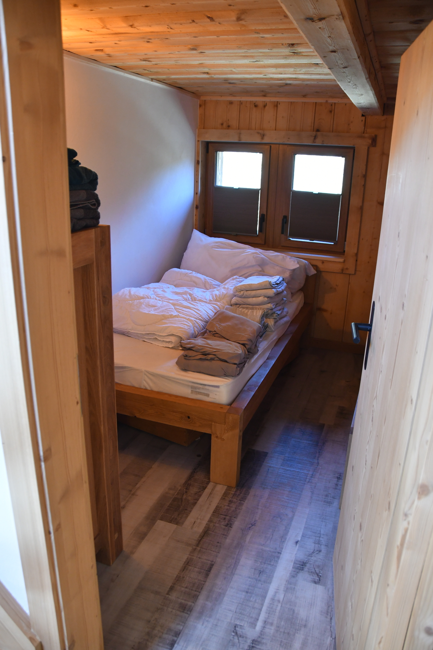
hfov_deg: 47.9
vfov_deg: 67.4
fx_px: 487
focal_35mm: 27
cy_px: 325
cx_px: 216
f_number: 4
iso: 1000
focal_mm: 18
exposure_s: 1/60
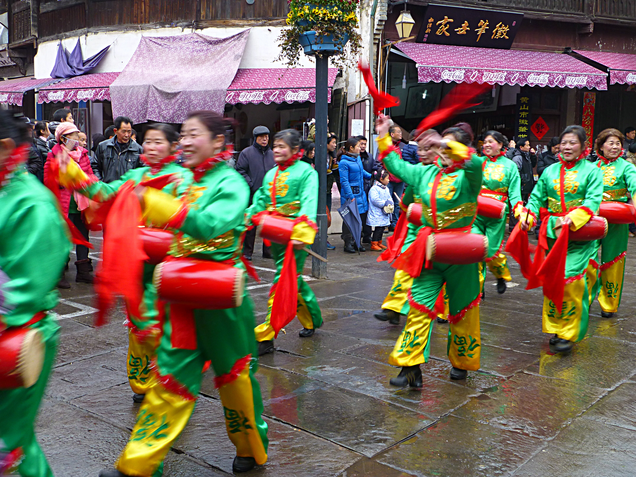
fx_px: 717
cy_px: 238
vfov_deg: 36.8
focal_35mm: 39
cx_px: 318
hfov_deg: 47.9
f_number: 7.1
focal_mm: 6.9
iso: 100
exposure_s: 1/40
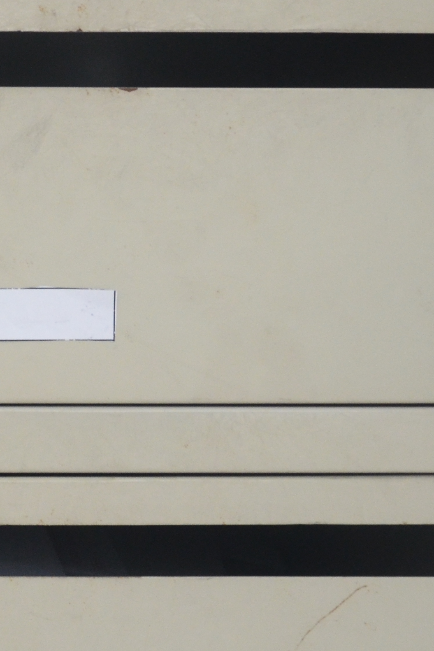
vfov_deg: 17.5
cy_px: 274
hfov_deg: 11.4
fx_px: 2107
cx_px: -152
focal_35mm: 117
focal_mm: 25
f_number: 4.5
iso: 1000
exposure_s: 1/80
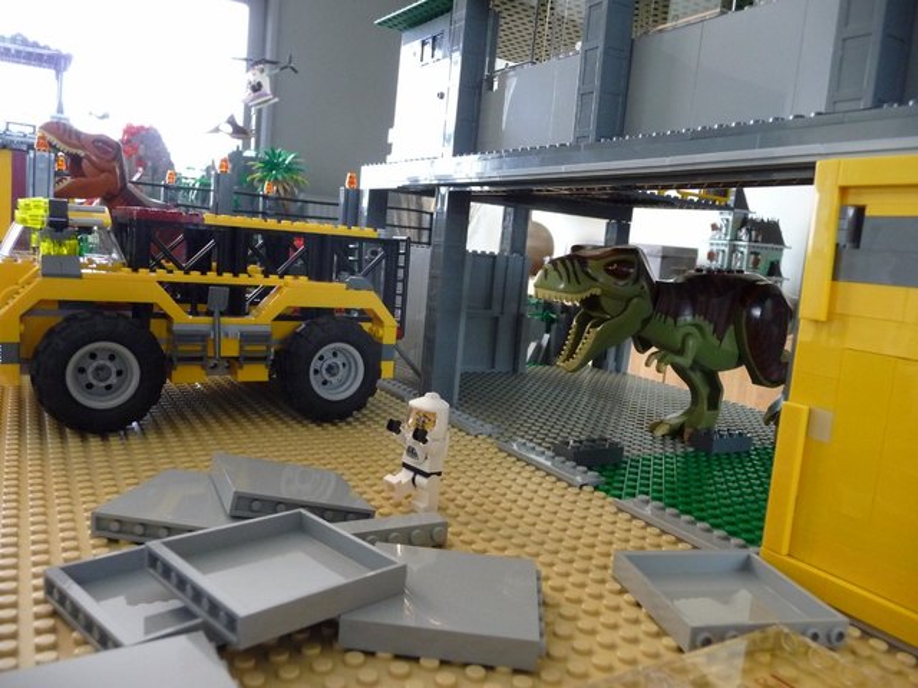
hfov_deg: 63.4
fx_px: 743
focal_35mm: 28
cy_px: 344
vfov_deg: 49.7
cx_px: 459
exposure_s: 1/15
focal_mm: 4.7
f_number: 3.3
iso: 400
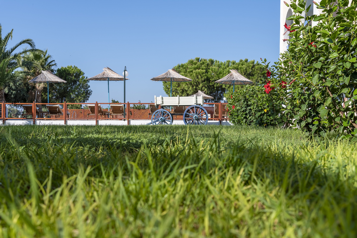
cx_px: 178
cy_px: 119
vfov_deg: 30.5
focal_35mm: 44
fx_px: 436
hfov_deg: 44.5
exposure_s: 1/160
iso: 100
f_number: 9
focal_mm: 44
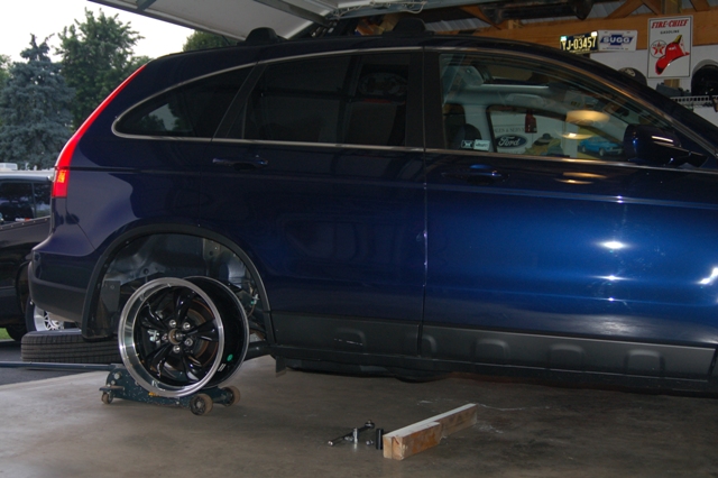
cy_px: 239
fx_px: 837
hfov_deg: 46.4
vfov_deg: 31.9
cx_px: 359
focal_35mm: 42
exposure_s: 1/60
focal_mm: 28
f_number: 3.3
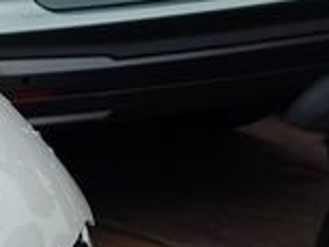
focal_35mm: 180
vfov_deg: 8.0
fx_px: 1712
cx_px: -821
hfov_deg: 8.3
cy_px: 419
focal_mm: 6.06
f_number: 1.69
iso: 50
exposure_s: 1/338
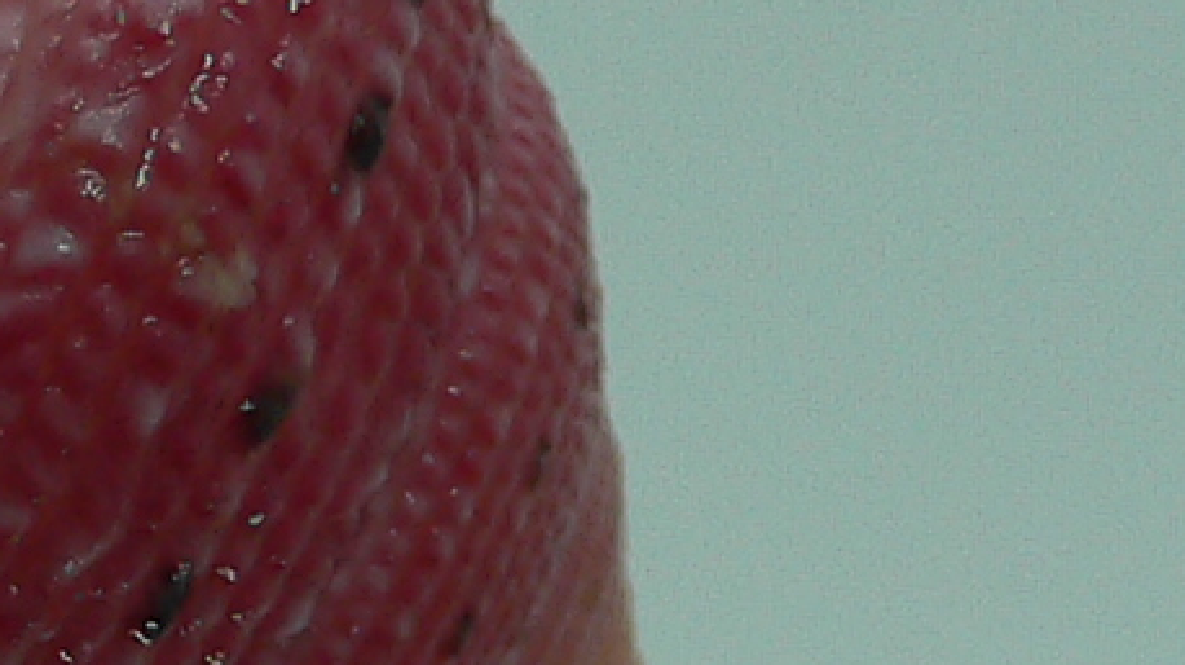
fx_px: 5276
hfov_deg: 12.5
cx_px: -194
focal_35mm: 168
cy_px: 481
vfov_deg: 7.2
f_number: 2.8
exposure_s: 1/60
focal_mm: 4.6
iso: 80
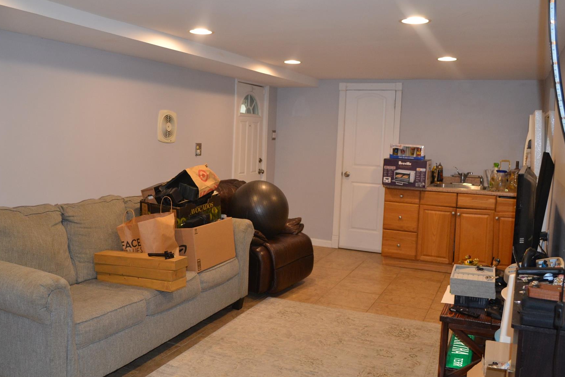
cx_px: 268
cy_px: 185
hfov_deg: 58.7
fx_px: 502
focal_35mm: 32
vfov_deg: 41.1
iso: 640
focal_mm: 18
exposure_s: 1/60
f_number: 3.5
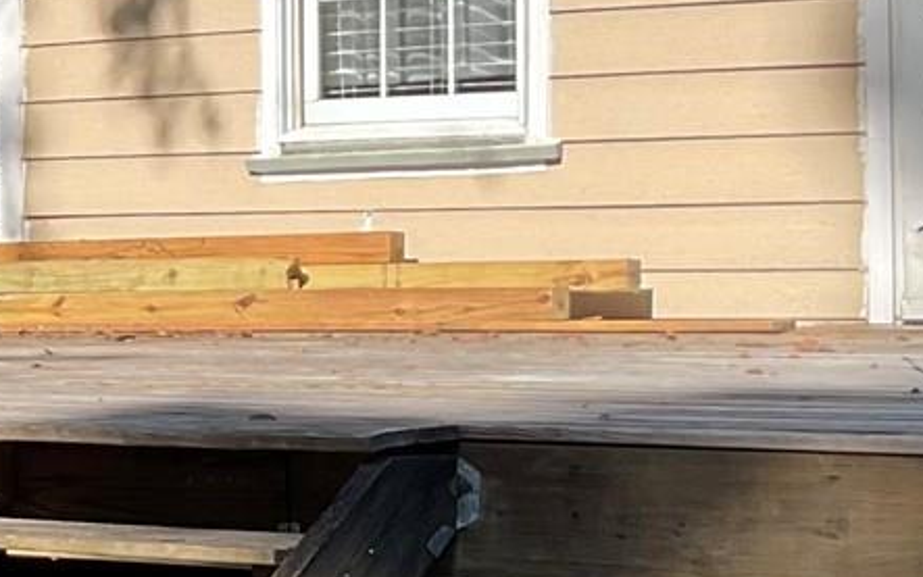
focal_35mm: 142
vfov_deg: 9.2
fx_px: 3572
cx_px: -765
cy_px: 237
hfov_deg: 13.2
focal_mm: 3
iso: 16
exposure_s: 1/666
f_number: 1.8
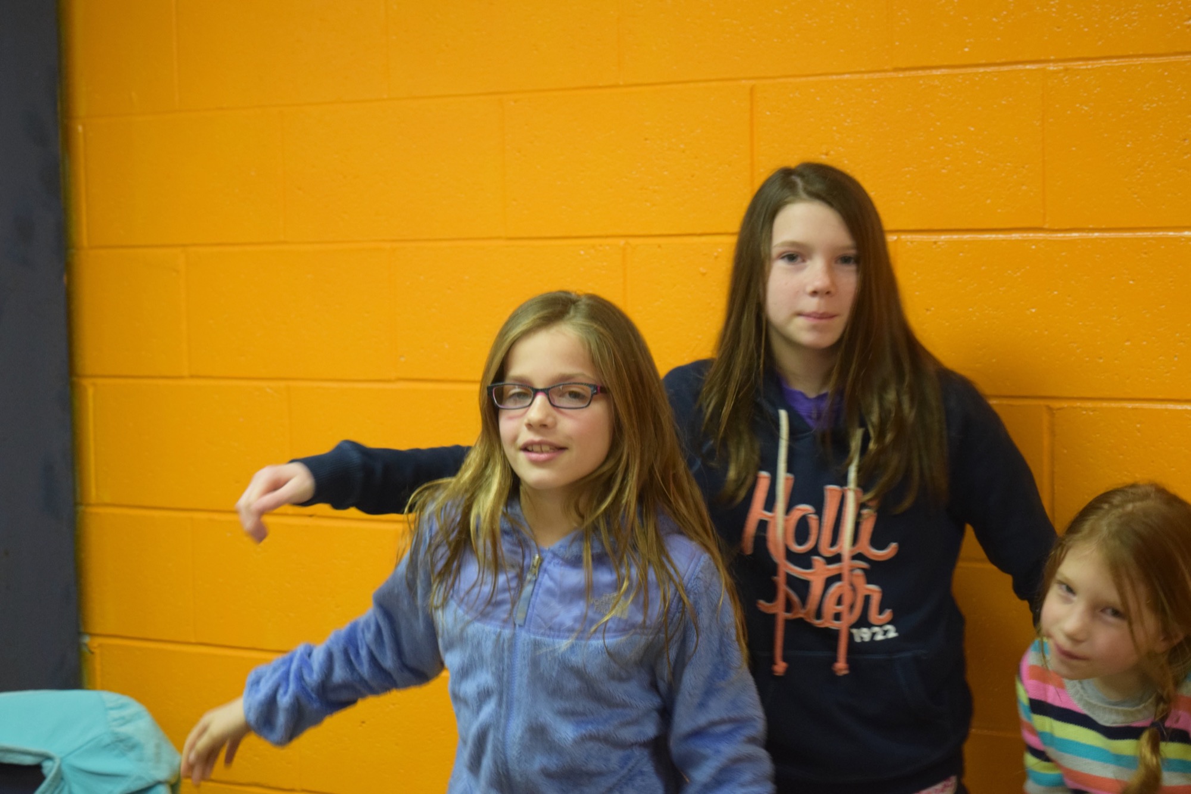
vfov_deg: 17.5
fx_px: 2580
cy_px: 397
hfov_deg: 26.0
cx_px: 596
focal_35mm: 78
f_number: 5.6
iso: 2200
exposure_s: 1/60
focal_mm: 52
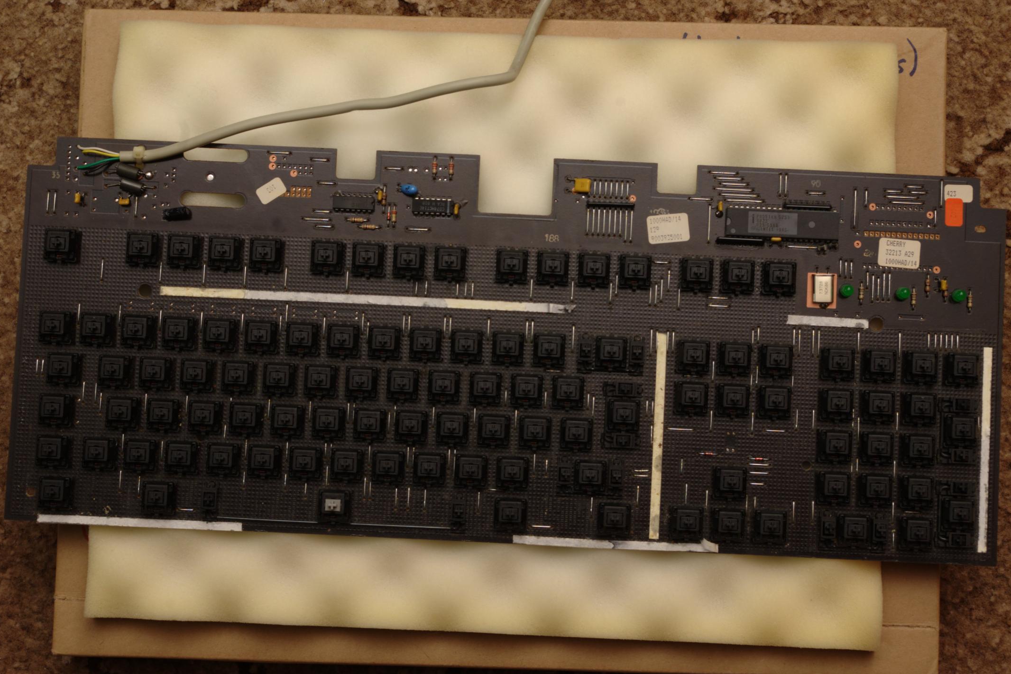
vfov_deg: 17.9
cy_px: 333
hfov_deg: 26.7
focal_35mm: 76
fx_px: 2134
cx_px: 508
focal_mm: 50
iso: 100
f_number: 11
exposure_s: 3
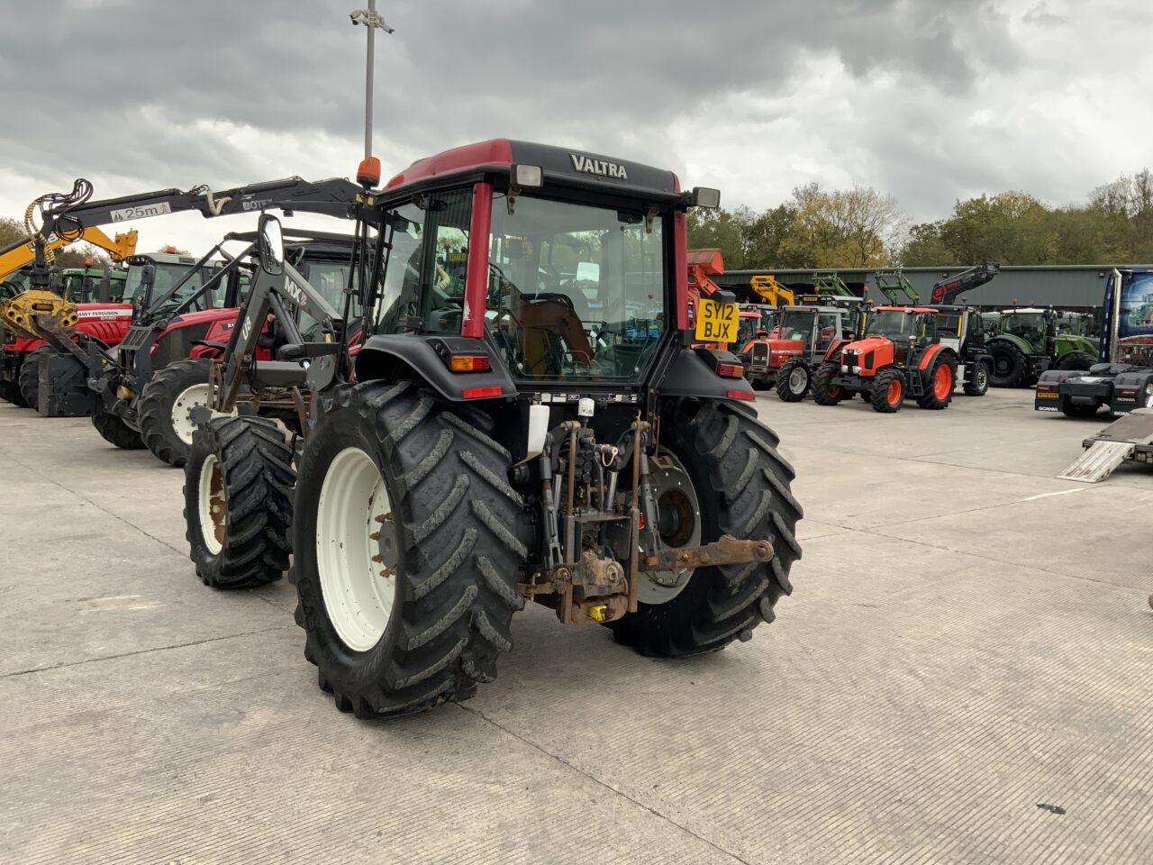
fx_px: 966
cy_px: 432
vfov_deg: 48.2
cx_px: 576
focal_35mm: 29
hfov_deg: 61.7
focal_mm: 3
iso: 16
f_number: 1.8
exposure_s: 1/130
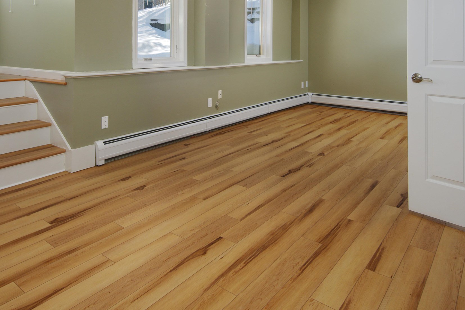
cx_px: 220
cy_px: 62
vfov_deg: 45.6
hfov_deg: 67.5
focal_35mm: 27
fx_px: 348
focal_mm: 14.5
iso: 320
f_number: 7.1
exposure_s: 1/5
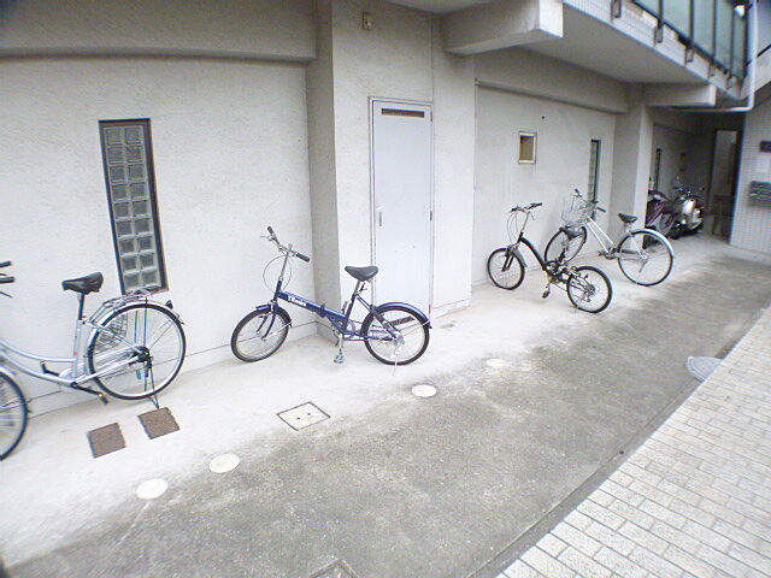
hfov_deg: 56.8
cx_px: 386
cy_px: 289
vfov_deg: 44.2
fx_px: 713
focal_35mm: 32
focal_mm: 5.7
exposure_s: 1/50
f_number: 2.9
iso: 400
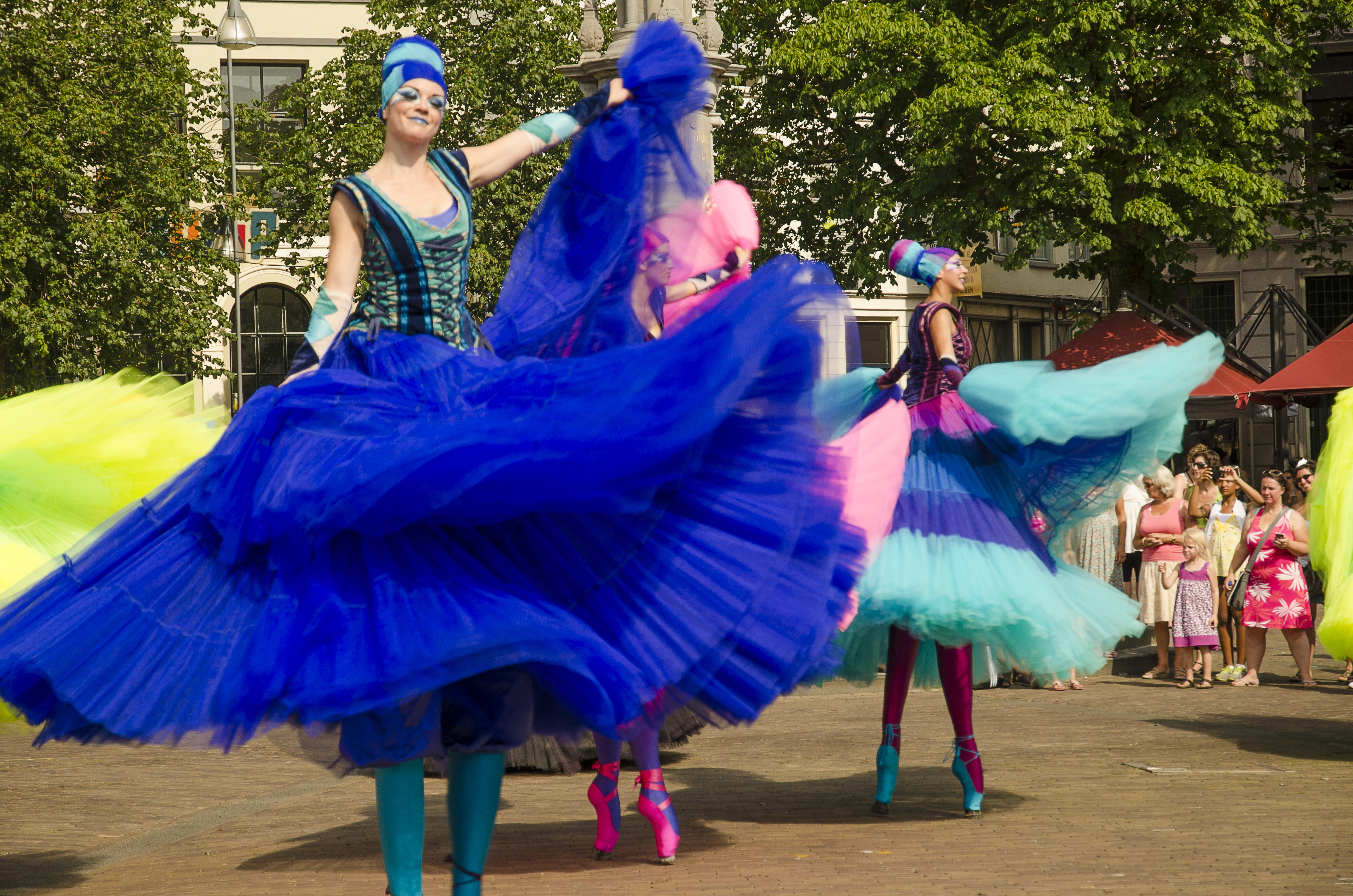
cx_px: 676
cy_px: 448
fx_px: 3150
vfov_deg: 16.2
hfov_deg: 24.2
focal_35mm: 84
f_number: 5.6
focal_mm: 56
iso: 100
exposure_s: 1/160
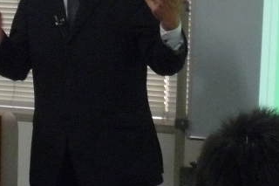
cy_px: -7
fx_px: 2324
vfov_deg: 4.6
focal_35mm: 300
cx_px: 80
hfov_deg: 6.9
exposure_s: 1/50
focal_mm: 14.1
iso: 400
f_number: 5.2
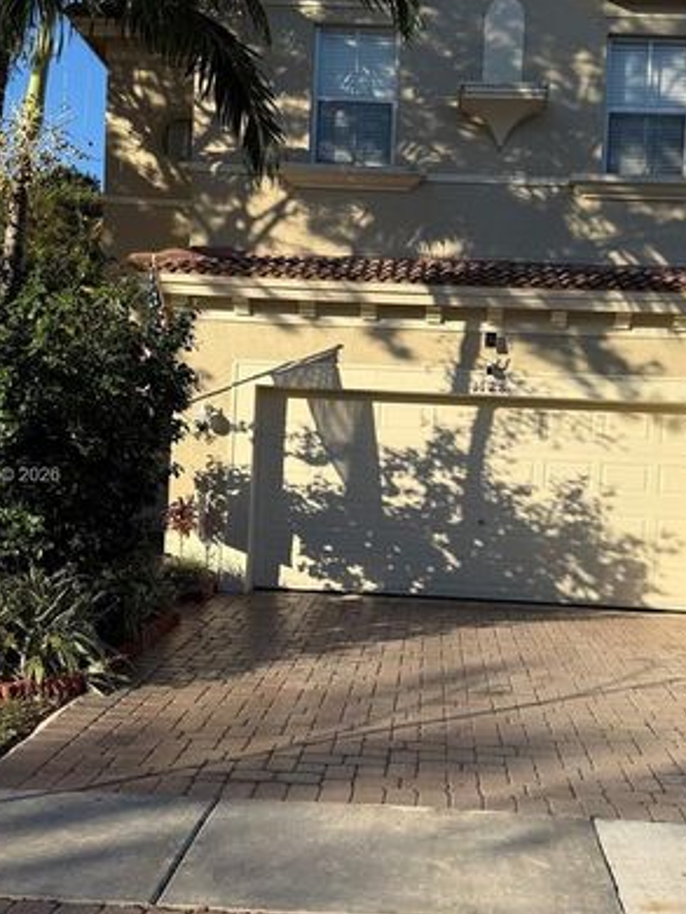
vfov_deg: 45.7
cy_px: 477
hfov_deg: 35.1
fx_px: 1082
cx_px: 405
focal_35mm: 41
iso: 80
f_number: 1.78
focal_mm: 6.76
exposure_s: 1/3279
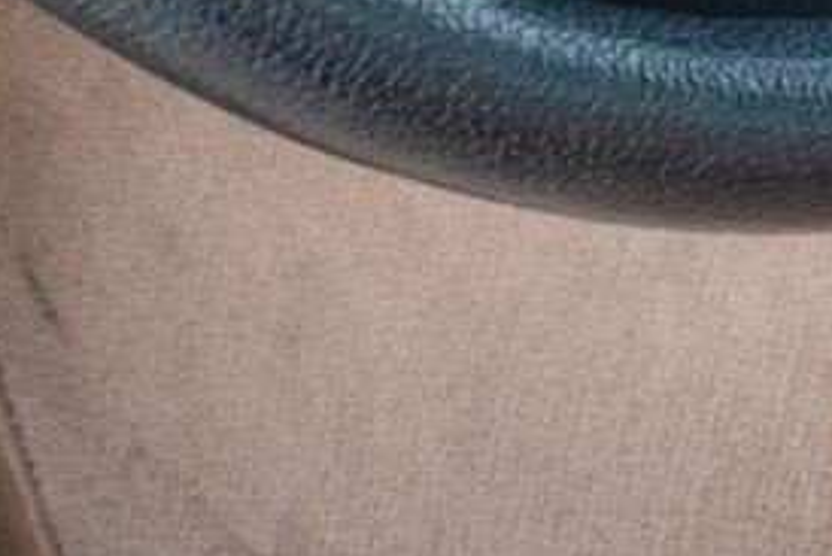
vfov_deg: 3.6
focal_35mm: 374
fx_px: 8648
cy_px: -1025
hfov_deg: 5.4
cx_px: 1831
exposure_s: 1/160
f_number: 16
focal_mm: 50
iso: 3200
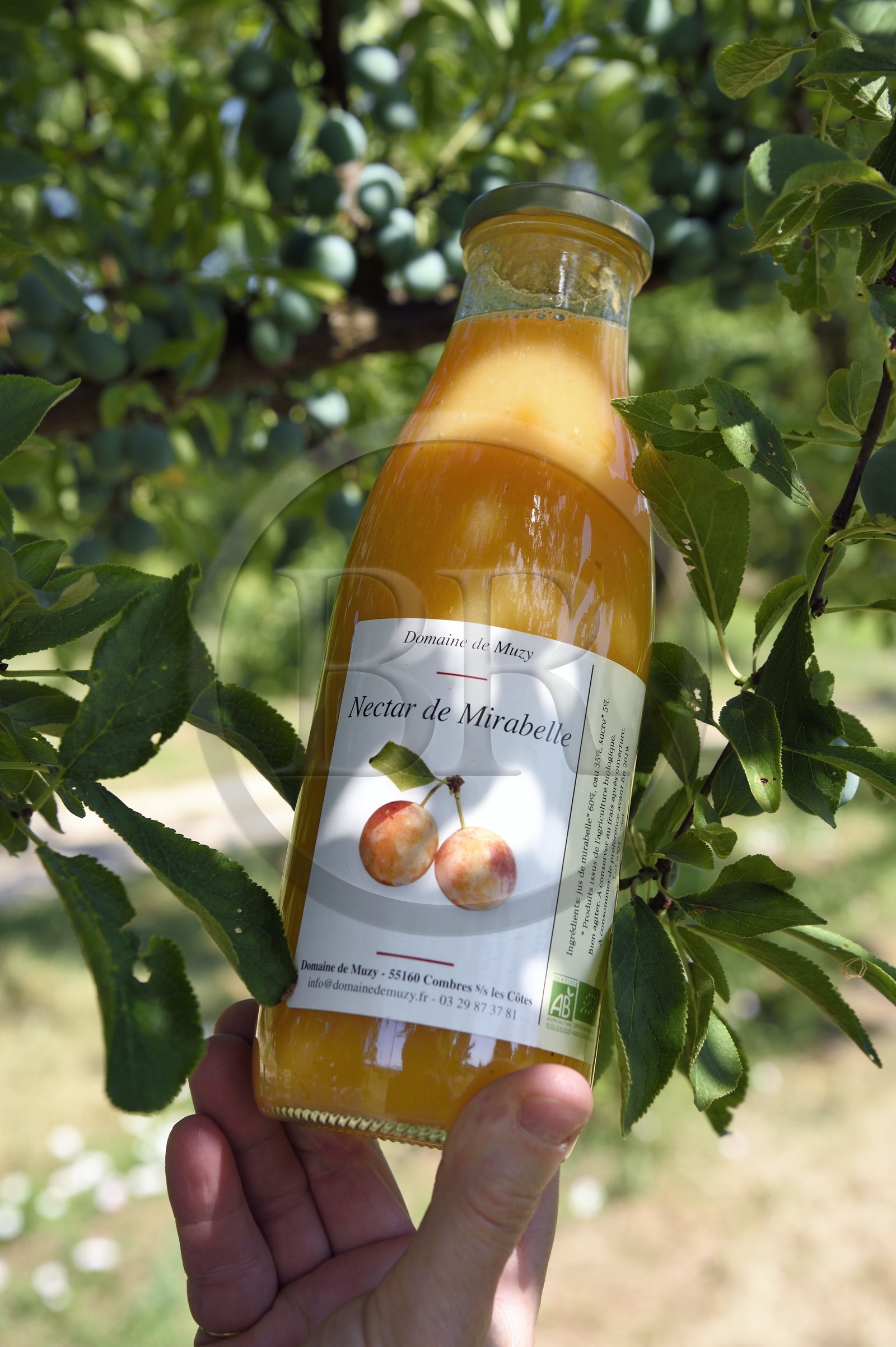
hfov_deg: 26.0
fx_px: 1943
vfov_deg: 38.2
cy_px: 674
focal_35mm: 52
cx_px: 448
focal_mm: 52
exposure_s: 1/320
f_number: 8
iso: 200
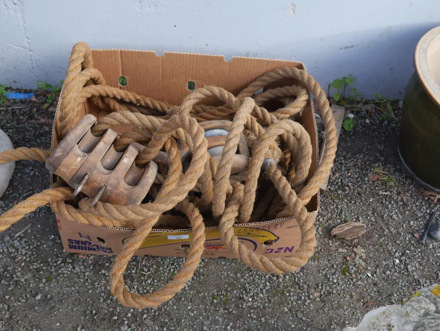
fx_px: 509
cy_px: 166
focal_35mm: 40
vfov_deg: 36.0
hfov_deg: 46.8
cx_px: 220
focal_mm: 20
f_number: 5
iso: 200
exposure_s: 1/125
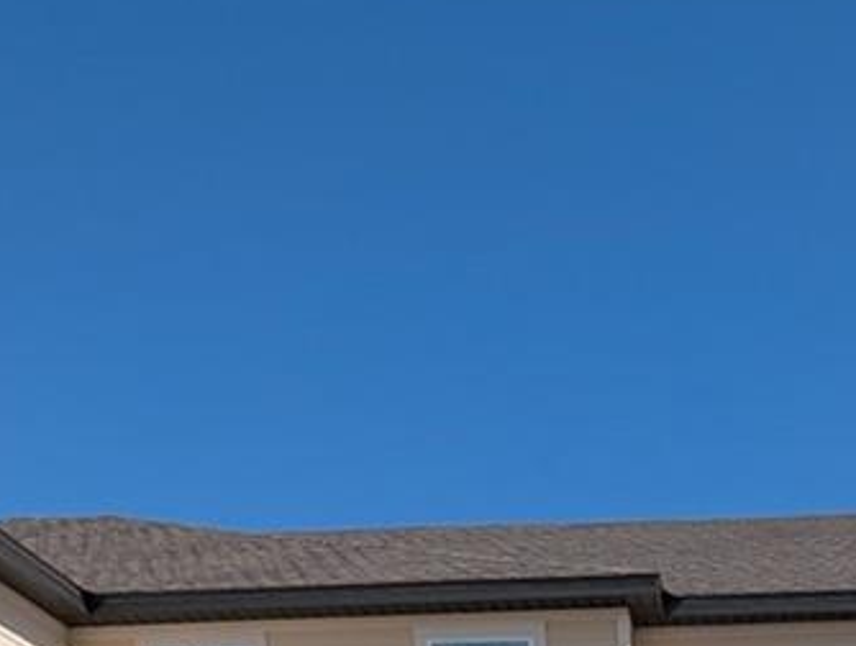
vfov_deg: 17.2
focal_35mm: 62
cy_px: 1297
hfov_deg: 29.7
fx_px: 1536
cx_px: 787
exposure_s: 1/2519
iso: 48
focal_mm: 1.95
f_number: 2.2
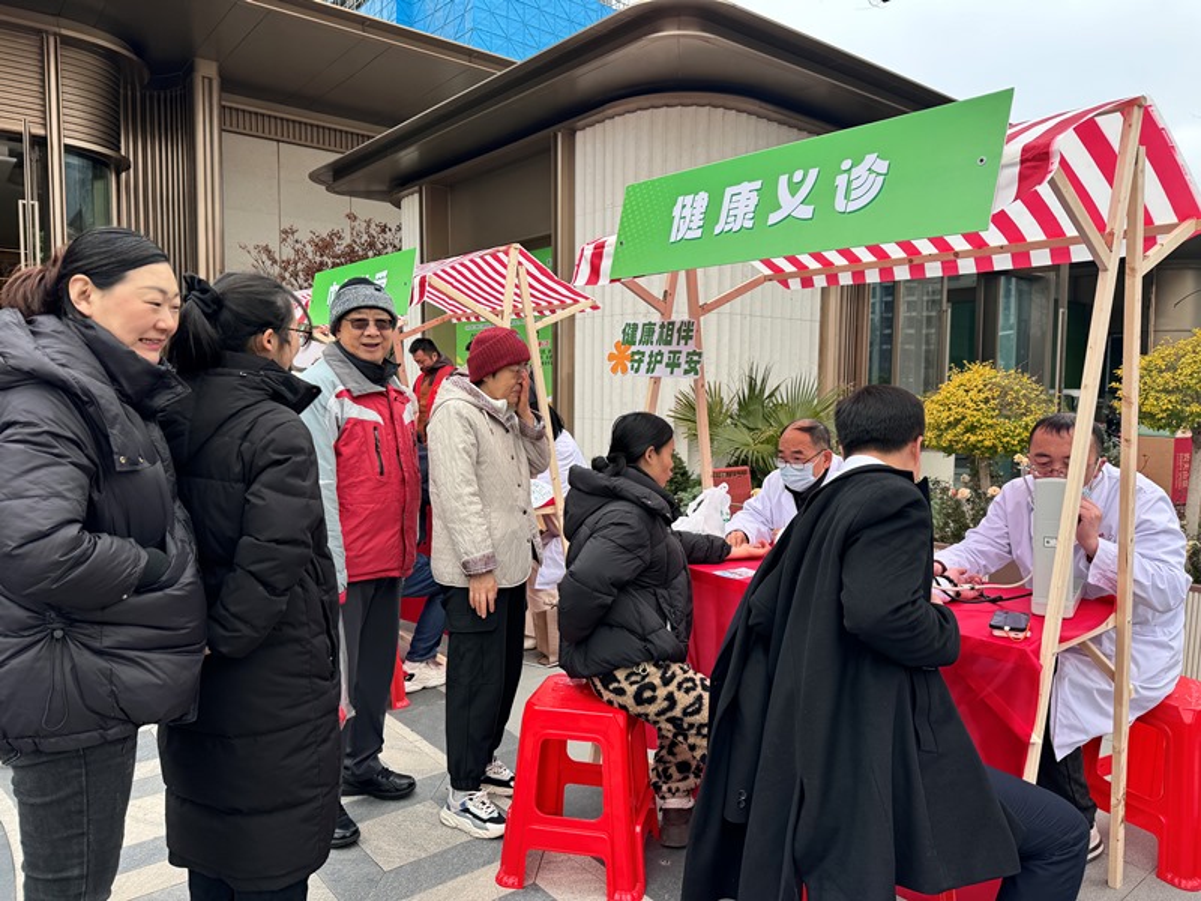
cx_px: 600
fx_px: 833
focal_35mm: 24
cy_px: 450
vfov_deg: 56.8
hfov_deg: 71.6
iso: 80
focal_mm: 6.76
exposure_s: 1/615
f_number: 1.78
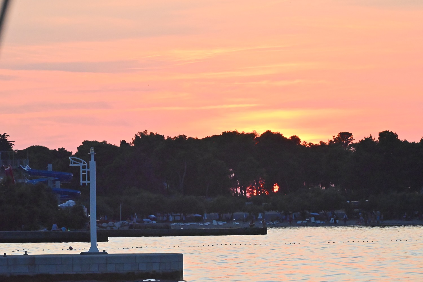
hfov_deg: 6.9
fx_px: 3526
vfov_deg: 4.6
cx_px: 212
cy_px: 141
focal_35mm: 300
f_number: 29
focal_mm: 300
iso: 12800
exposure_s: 1/320
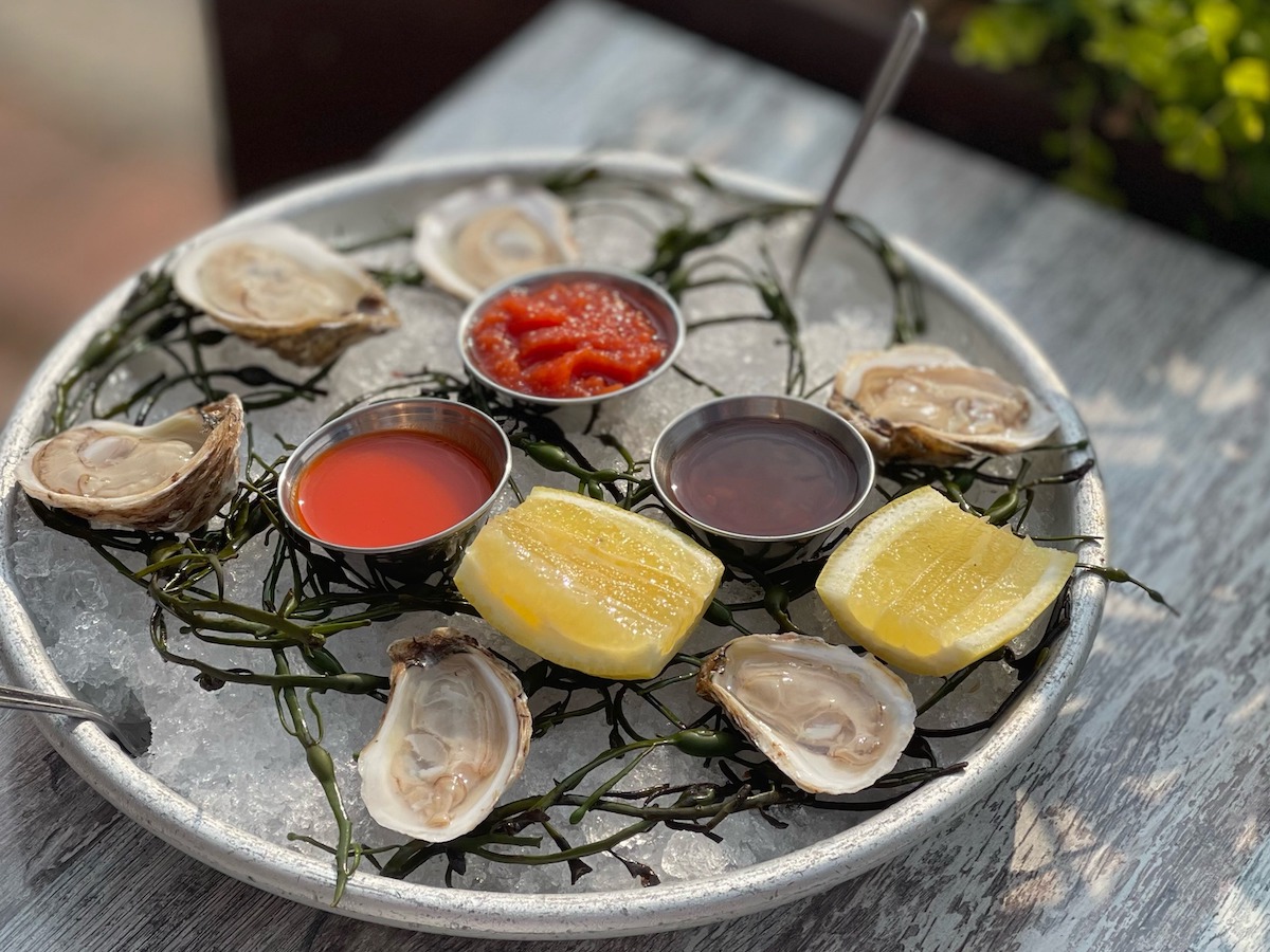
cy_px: 476
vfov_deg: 22.9
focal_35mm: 64
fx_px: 2348
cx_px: 635
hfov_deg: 30.3
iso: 32
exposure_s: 1/1263
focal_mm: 7.5
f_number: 2.2
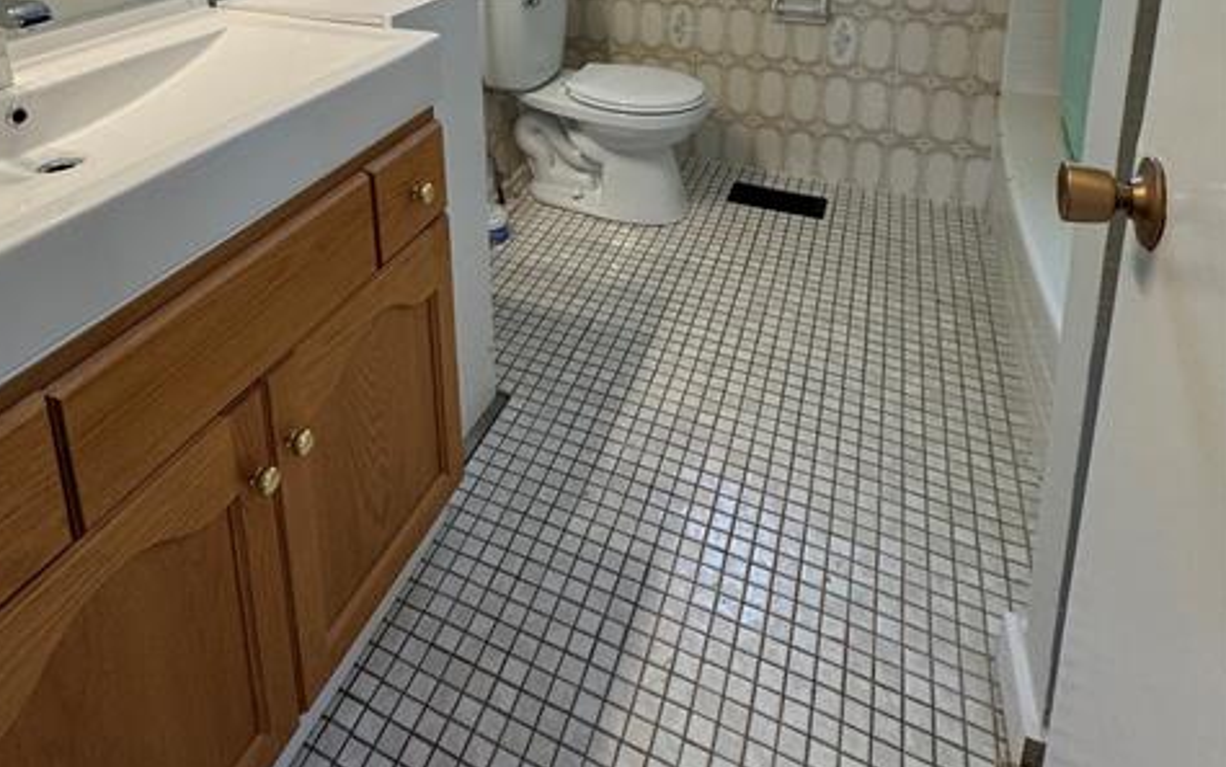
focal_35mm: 24
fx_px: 802
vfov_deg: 43.4
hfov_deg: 74.0
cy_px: -8
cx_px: 496
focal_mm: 2.22
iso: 160
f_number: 2.2
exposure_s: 1/99
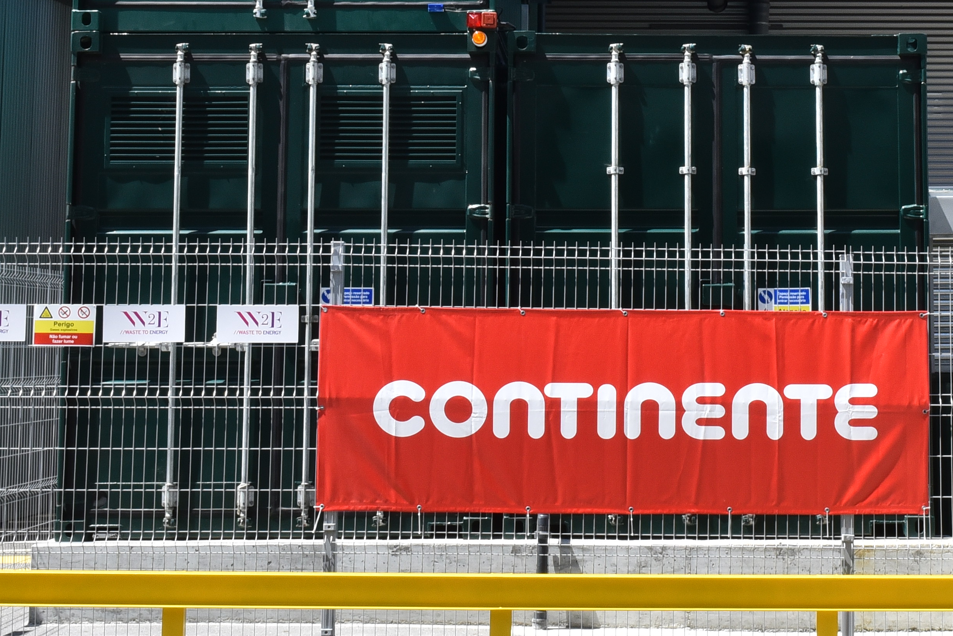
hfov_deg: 28.1
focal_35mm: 71
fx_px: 1880
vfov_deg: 19.1
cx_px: 685
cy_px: 154
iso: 640
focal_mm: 29
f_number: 22
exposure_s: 1/100
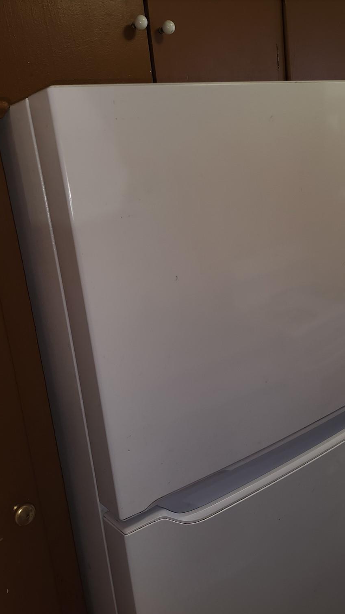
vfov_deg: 58.0
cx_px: 198
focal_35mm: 34
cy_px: 312
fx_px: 553
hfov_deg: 34.6
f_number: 1.8
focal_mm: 5.4
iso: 100
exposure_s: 1/25
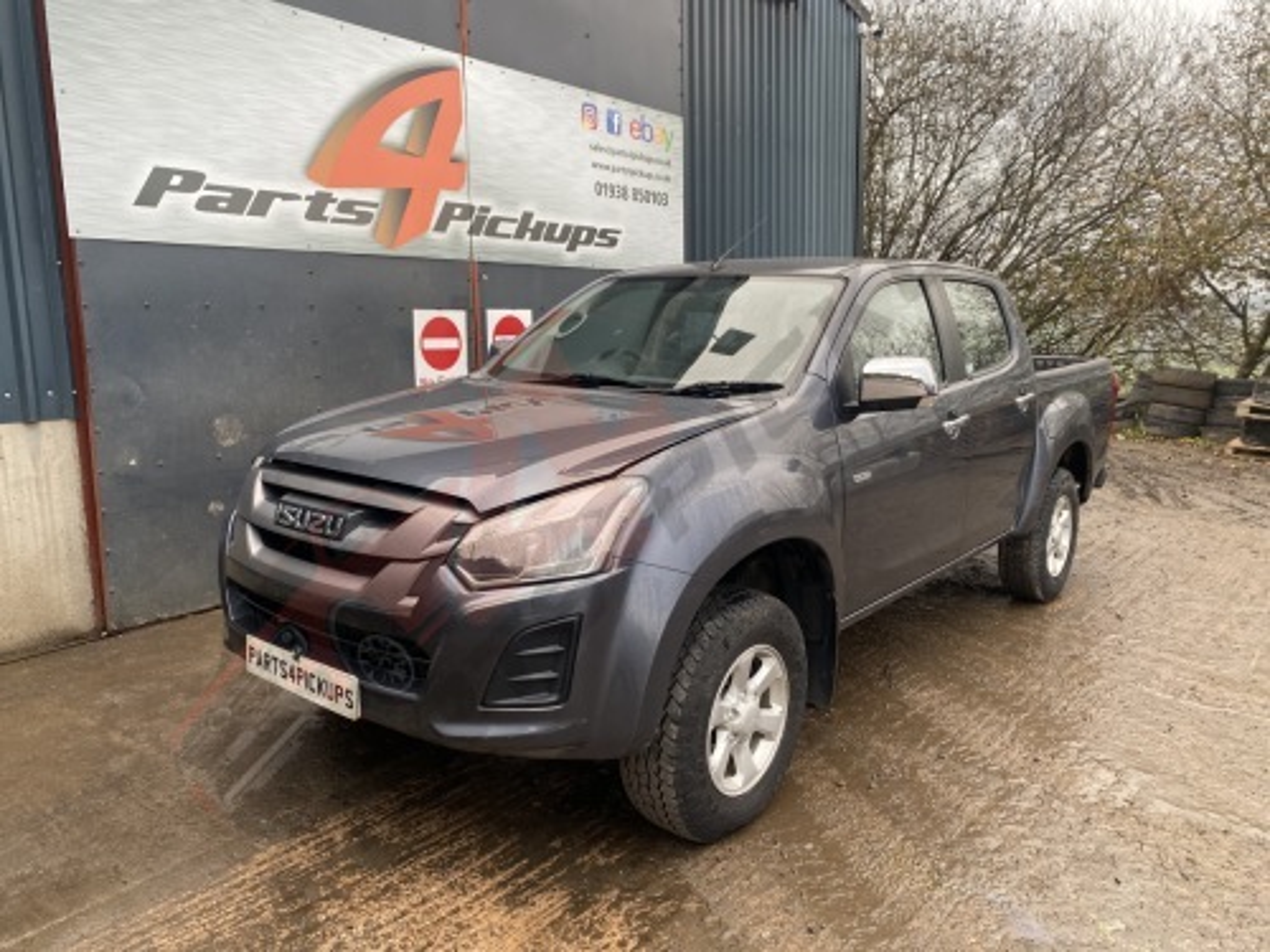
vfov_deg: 53.1
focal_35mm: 26
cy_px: 476
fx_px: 954
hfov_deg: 67.3
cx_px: 635
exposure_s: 1/122
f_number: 1.8
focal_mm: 4.25
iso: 64
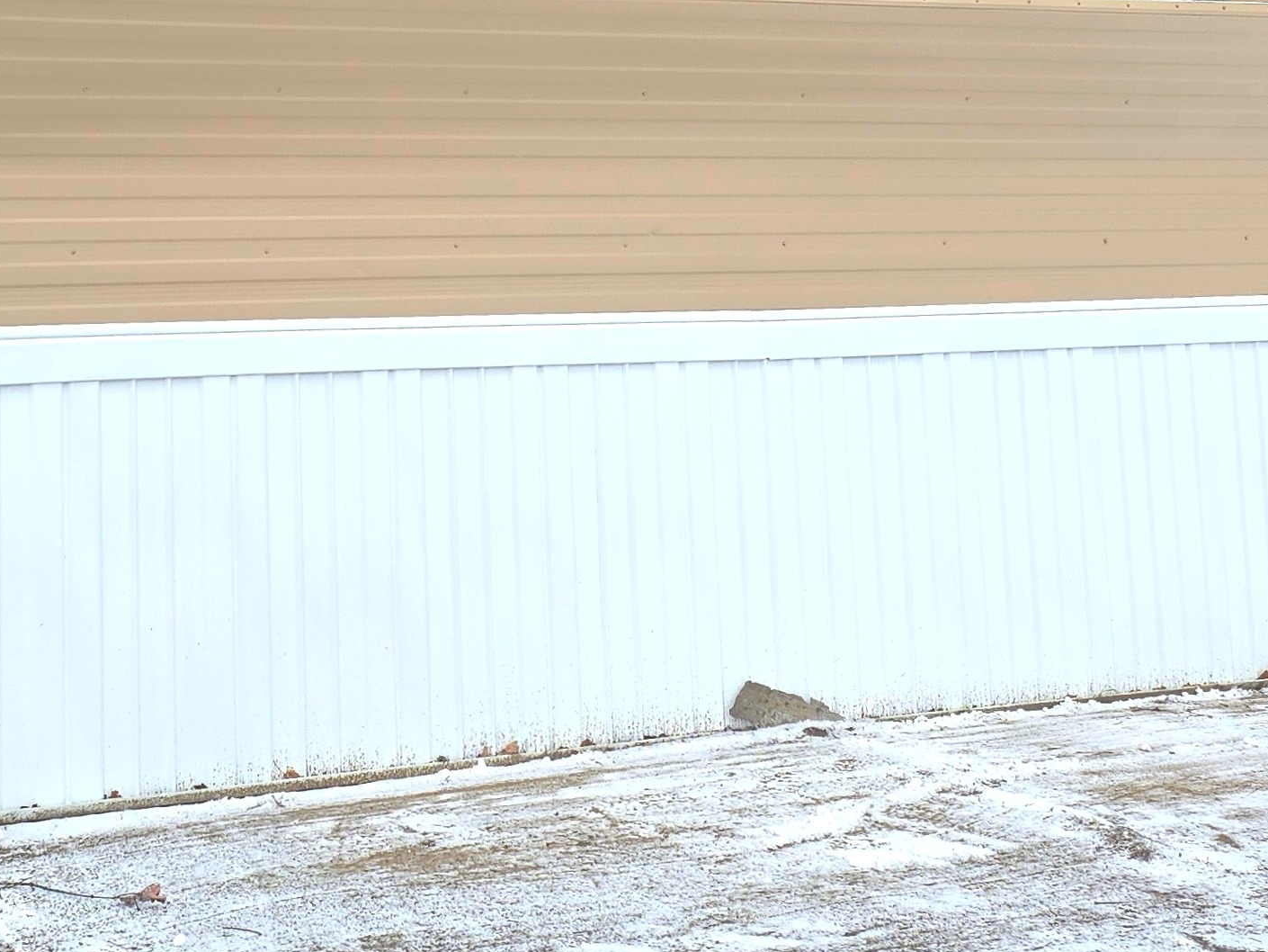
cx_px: 298
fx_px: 2125
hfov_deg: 32.5
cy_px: 26
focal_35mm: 58
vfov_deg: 24.2
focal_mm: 6.3
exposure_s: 1/328
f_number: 1.7
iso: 12
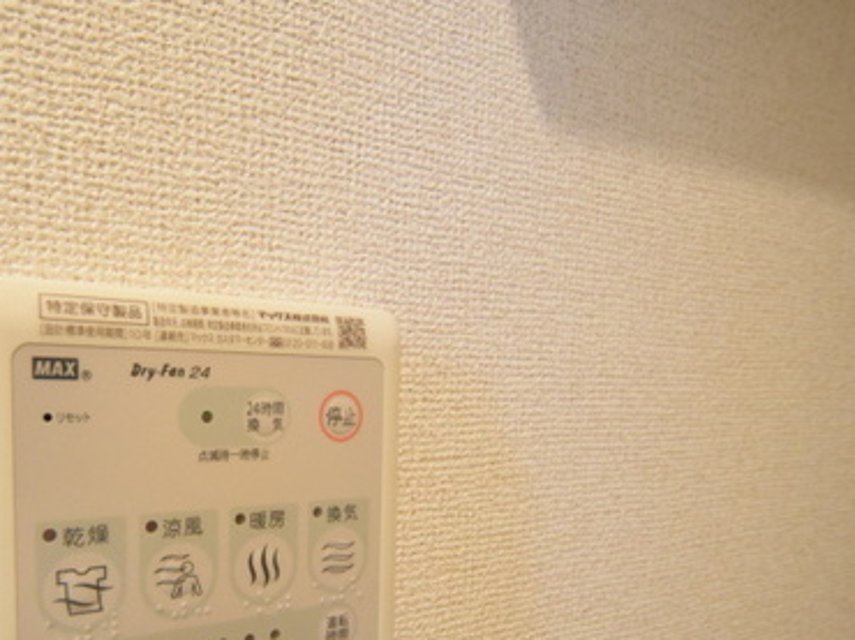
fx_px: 494
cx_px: 226
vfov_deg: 63.7
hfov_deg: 76.5
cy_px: 441
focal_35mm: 20
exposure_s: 1/100
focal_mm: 8
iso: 3200
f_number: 5
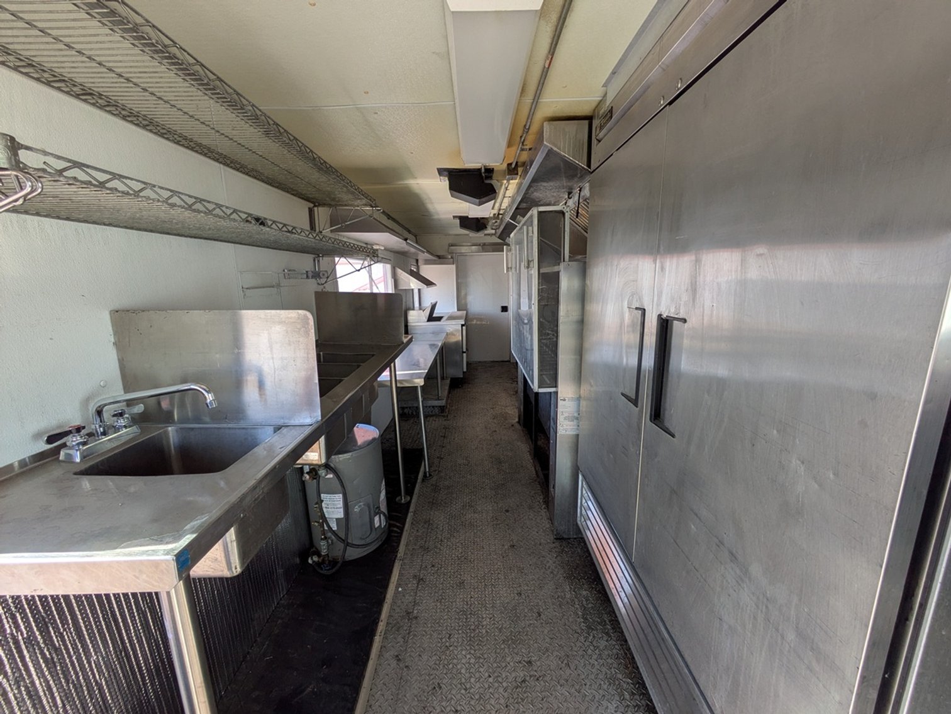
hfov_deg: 102.0
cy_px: 357
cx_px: 476
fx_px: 385
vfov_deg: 85.7
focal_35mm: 14
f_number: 2.2
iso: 49
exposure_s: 1/209
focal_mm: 1.83
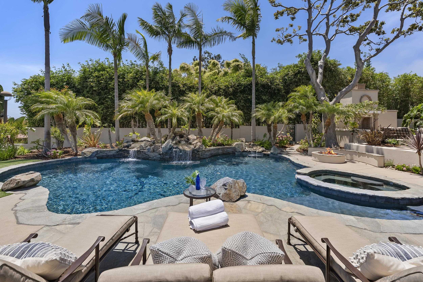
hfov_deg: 96.7
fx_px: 188
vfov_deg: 73.8
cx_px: 212
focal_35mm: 16
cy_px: 141
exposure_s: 1/800
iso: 500
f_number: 8
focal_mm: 16
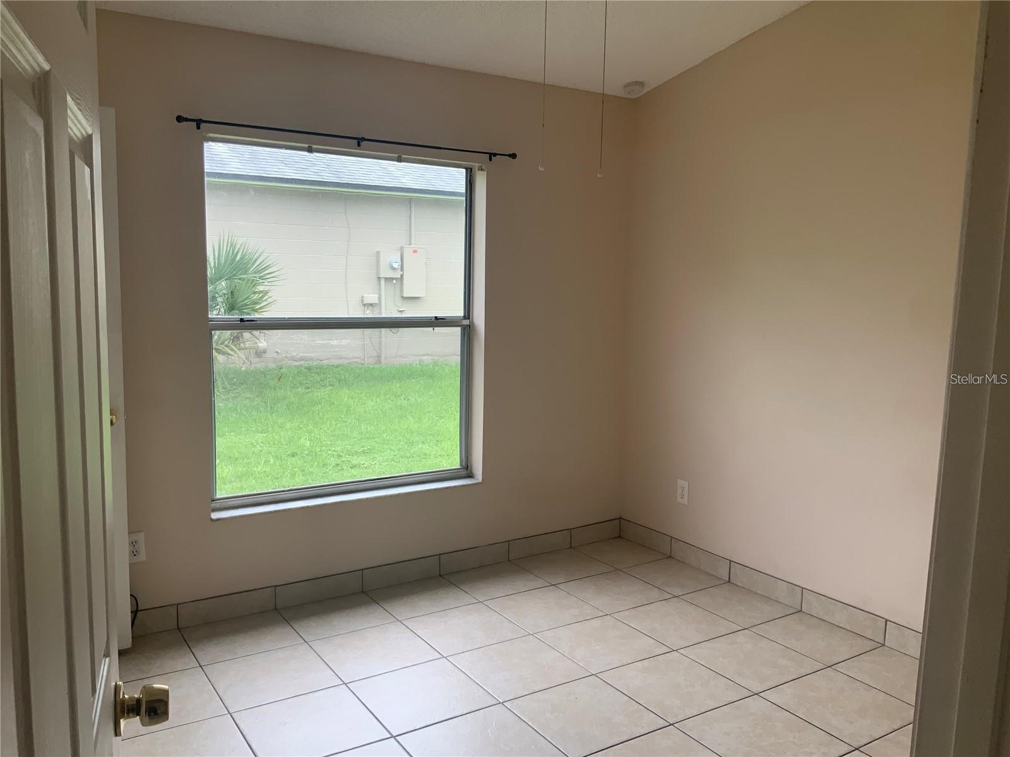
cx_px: 505
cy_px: 378
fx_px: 846
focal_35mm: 29
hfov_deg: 61.7
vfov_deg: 48.2
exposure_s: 1/158
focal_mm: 3
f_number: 1.8
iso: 16
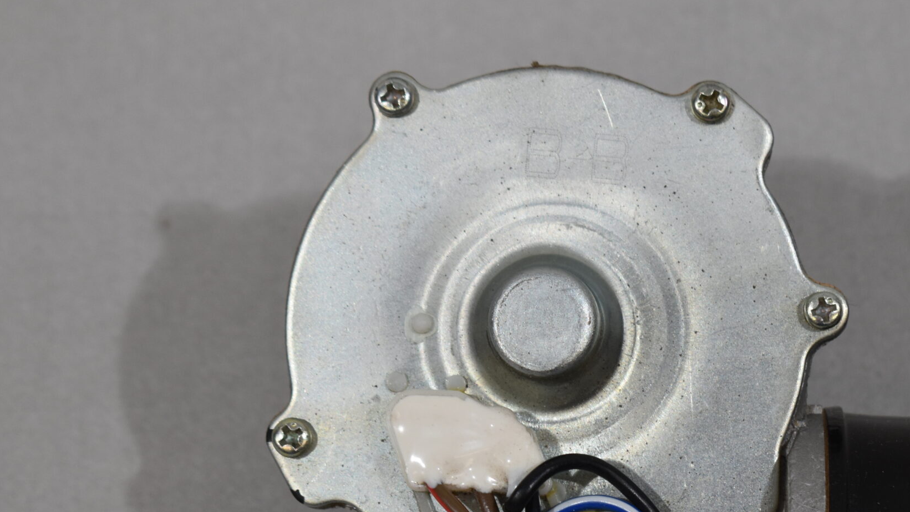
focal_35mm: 135
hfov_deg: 15.9
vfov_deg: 9.0
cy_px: 409
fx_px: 3253
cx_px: 637
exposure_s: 1/125
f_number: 5.6
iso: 400
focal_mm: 55
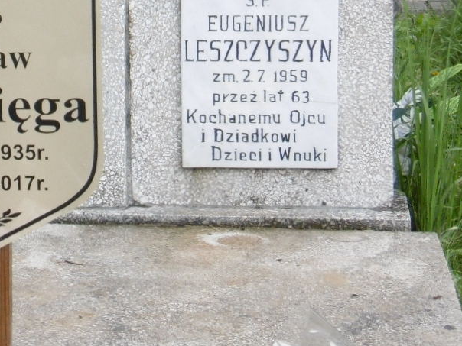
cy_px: -141
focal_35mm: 173
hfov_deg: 11.3
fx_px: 2309
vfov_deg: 8.4
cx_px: -42
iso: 100
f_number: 4
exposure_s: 1/250
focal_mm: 9.2
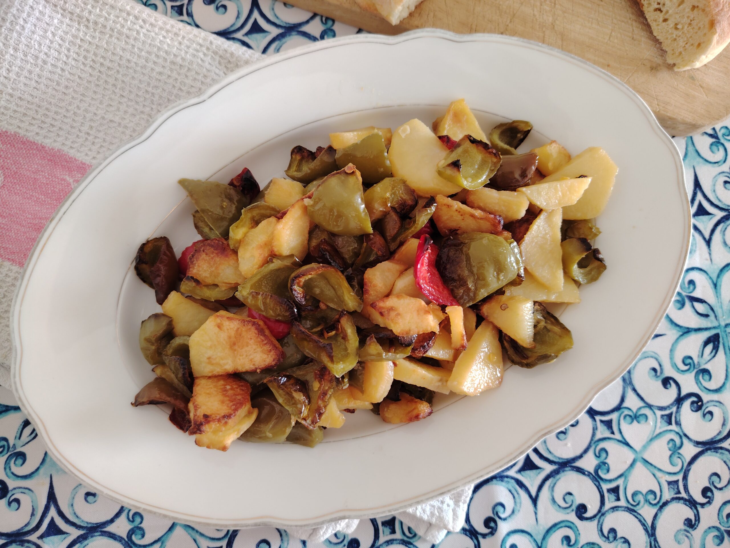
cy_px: 274
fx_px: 506
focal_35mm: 24
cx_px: 365
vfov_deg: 56.8
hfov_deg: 71.6
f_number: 1.75
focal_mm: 5.25
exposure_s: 1/30
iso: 1178
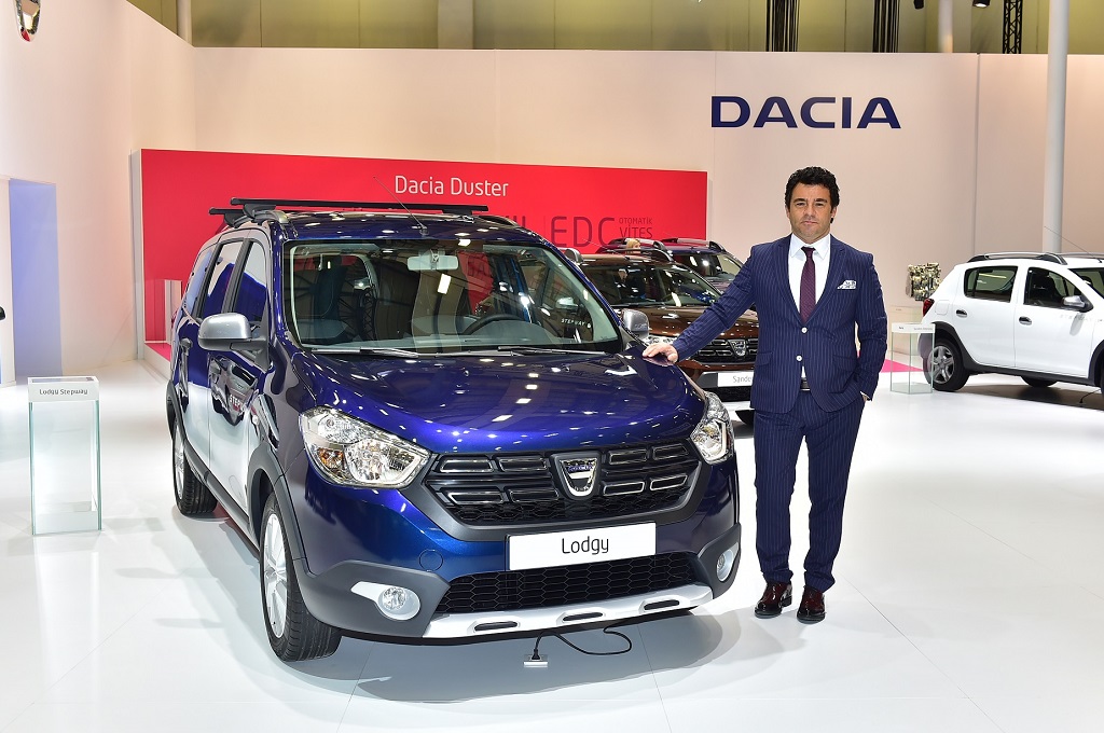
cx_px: 552
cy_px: 366
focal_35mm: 38
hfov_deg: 50.7
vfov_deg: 35.0
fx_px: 1164
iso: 800
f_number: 7.1
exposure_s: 1/125
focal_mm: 38
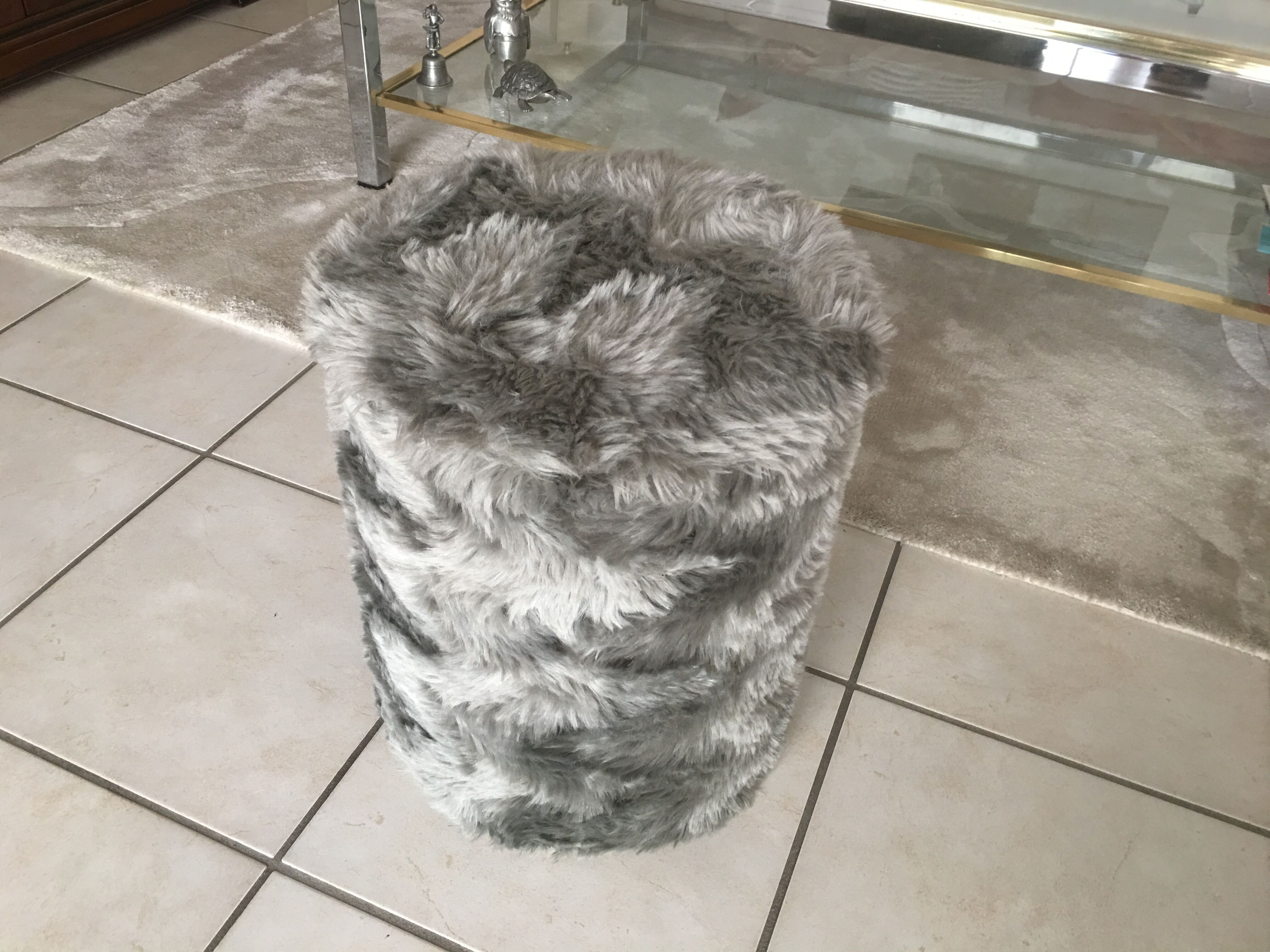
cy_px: 476
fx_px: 1064
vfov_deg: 48.2
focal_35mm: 29
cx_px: 635
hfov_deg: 61.7
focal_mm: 4.15
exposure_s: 1/17
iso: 50
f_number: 2.2
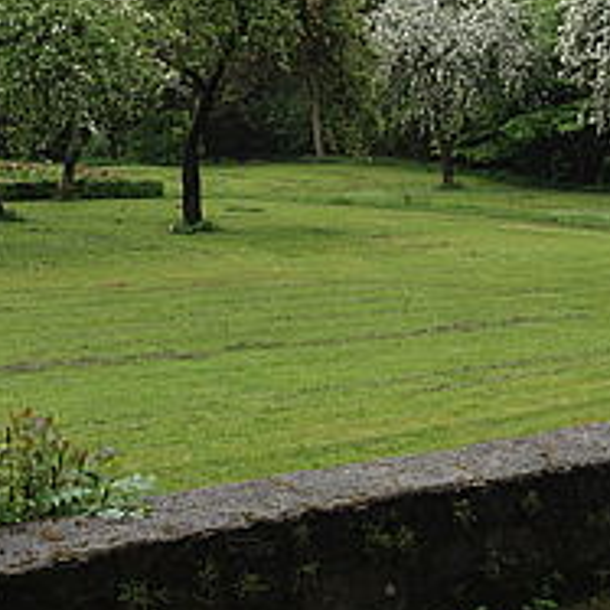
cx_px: 375
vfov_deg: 25.9
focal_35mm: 66
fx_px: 1316
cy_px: 176
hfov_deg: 26.0
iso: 50
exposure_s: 1/170
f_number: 2.4
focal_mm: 4.28
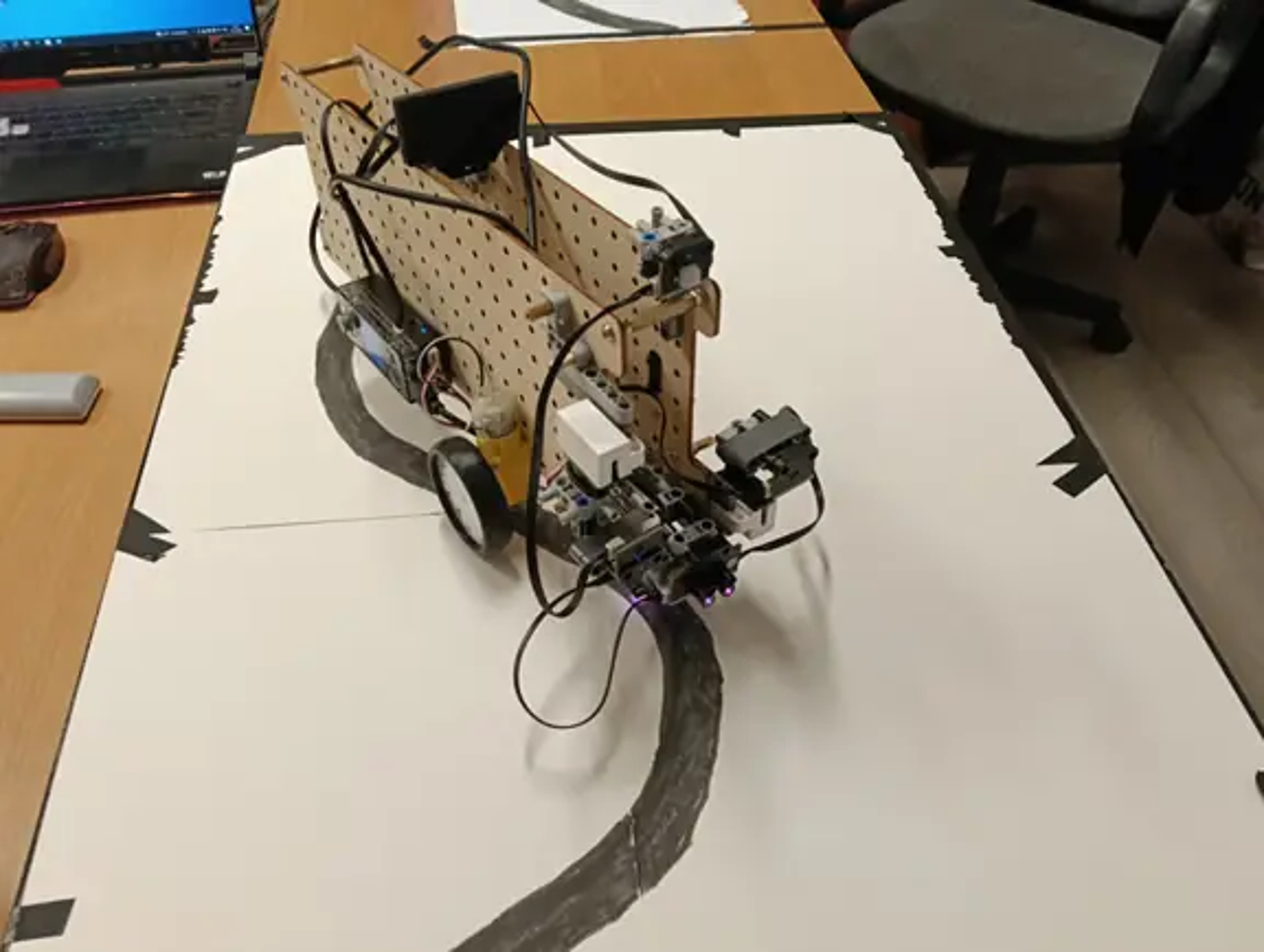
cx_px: 632
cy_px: 476
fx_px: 988
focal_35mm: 27
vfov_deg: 51.5
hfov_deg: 65.2
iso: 400
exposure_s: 1/100
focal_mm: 3.98
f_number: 1.8
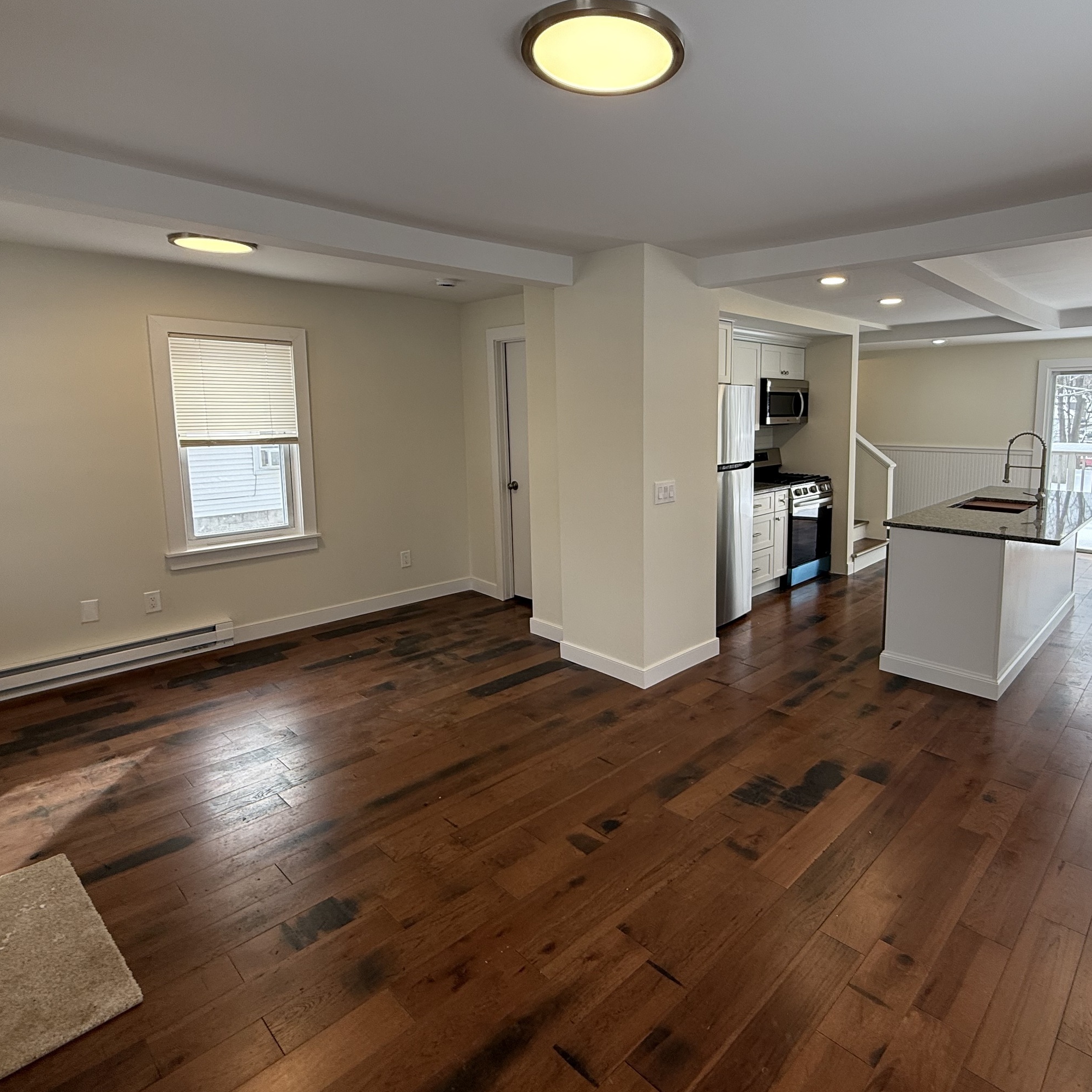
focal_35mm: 19
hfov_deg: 76.7
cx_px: 660
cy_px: 495
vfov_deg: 77.5
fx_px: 678
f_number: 2.2
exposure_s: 1/120
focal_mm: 2.22
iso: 80
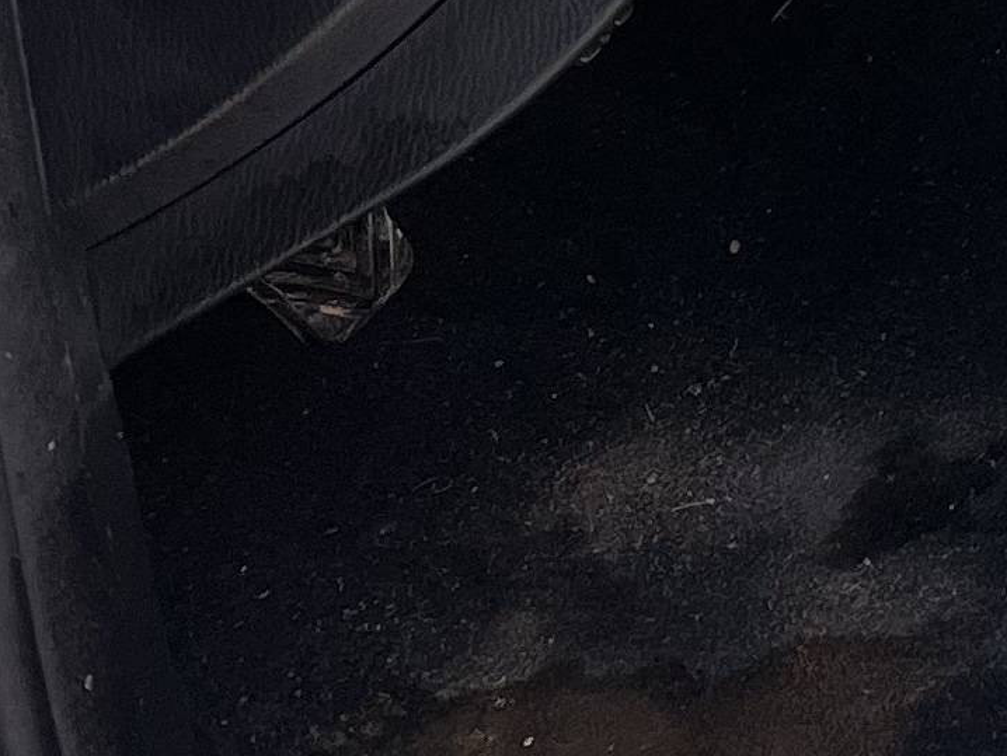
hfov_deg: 11.6
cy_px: -1006
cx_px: 2241
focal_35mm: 146
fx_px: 4249
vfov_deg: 9.2
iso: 50
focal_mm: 5.7
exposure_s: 1/1171
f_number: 1.5
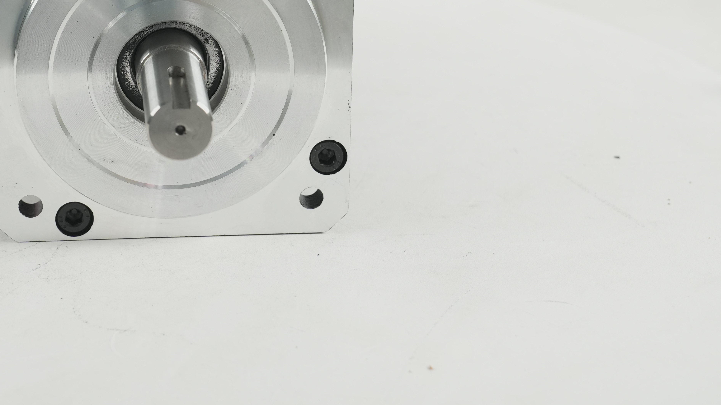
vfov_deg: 14.1
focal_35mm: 84
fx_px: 1606
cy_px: -38
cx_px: 168
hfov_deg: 25.0
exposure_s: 1/50
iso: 500
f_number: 5.6
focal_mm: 43
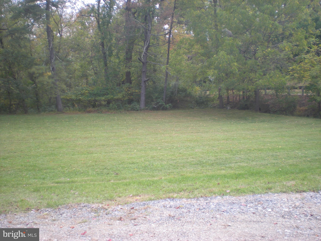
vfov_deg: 37.7
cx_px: 160
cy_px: 120
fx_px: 352
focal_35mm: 38
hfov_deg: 49.0
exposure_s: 1/100
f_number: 3.1
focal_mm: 6.3
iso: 64
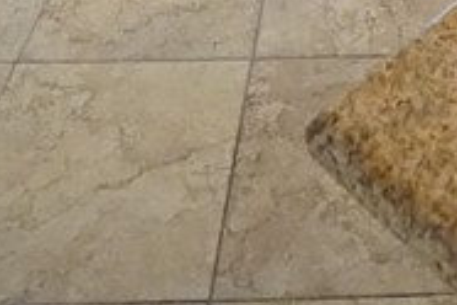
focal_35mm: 70
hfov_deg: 27.7
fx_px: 889
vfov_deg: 11.9
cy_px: -571
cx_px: 418
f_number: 6.3
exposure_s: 1/250
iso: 12800
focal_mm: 12
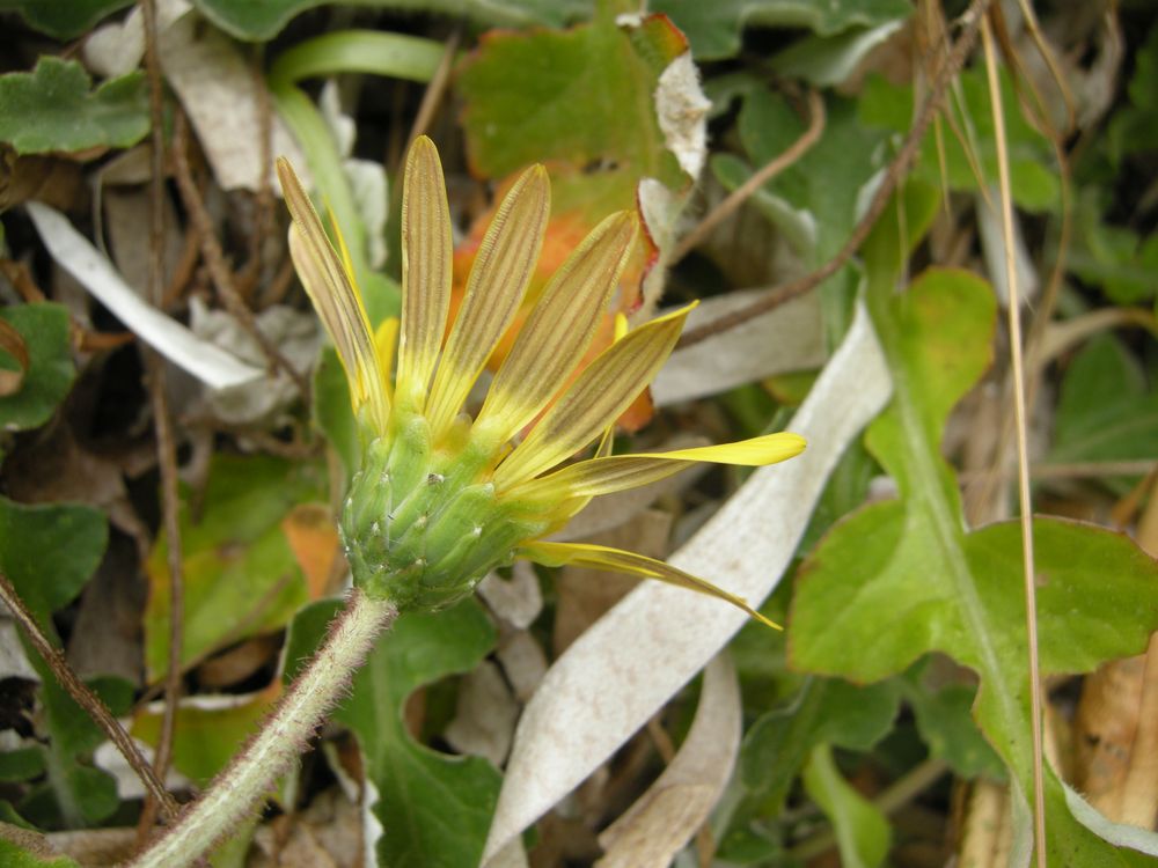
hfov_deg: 52.6
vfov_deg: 40.7
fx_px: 1171
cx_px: 579
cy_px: 434
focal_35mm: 35
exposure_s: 1/104
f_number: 3.8
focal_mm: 7.5
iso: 64
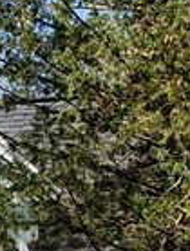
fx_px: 1391
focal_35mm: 191
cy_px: 480
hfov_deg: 7.0
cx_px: -367
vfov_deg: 9.7
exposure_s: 1/680
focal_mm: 4.3
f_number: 2.4
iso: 50
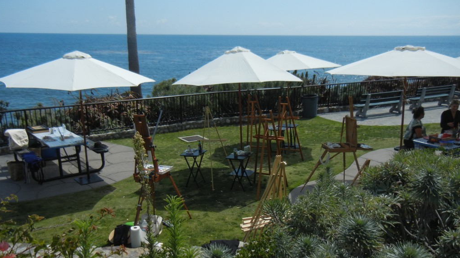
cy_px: 155
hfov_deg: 59.5
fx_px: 402
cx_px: 230
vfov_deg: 35.5
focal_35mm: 33
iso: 160
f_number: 7
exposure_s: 1/594
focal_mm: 5.4
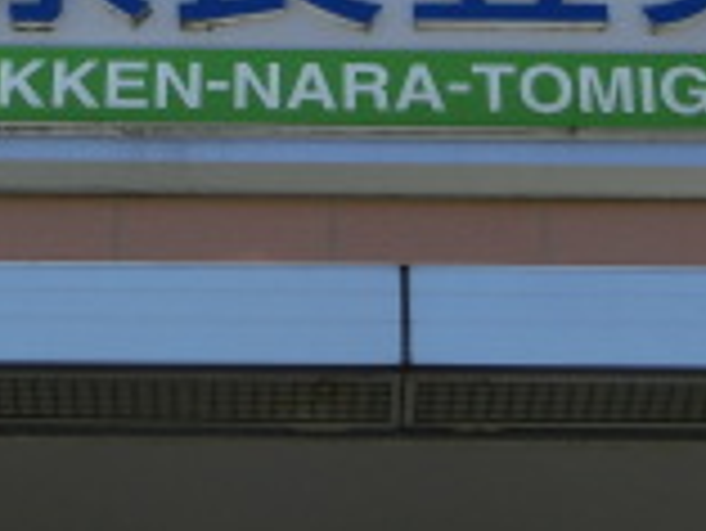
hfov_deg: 12.4
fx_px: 3245
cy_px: -166
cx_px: 274
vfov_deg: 9.2
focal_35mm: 159
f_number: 4.1
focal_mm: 6.9
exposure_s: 1/640
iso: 80
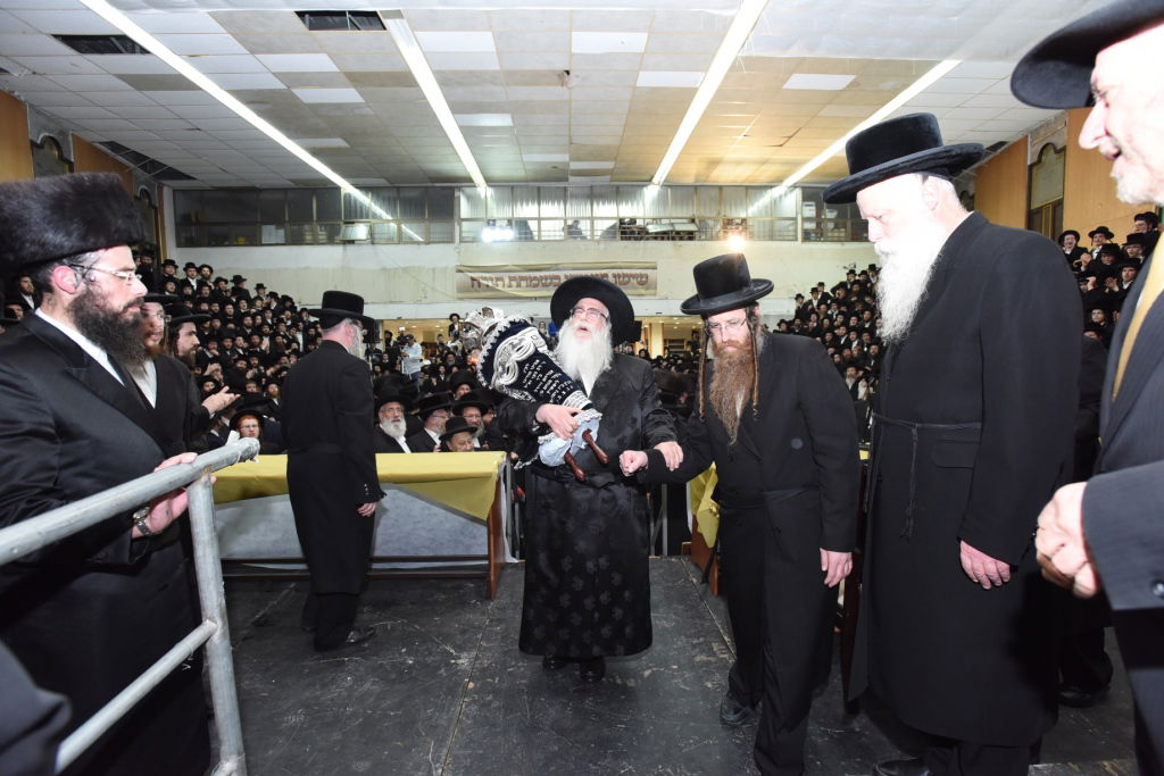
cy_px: 388
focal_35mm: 17
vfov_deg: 70.5
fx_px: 550
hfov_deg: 93.3
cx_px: 582
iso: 2500
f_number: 5.6
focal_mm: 17
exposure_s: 1/125
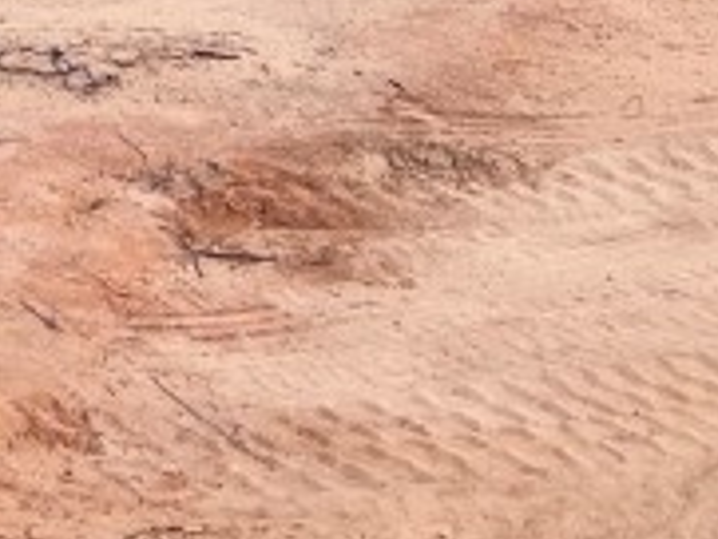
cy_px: -816
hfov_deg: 12.9
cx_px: -258
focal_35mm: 147
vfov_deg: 9.0
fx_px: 3051
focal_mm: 5.7
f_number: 1.5
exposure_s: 1/753
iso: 50
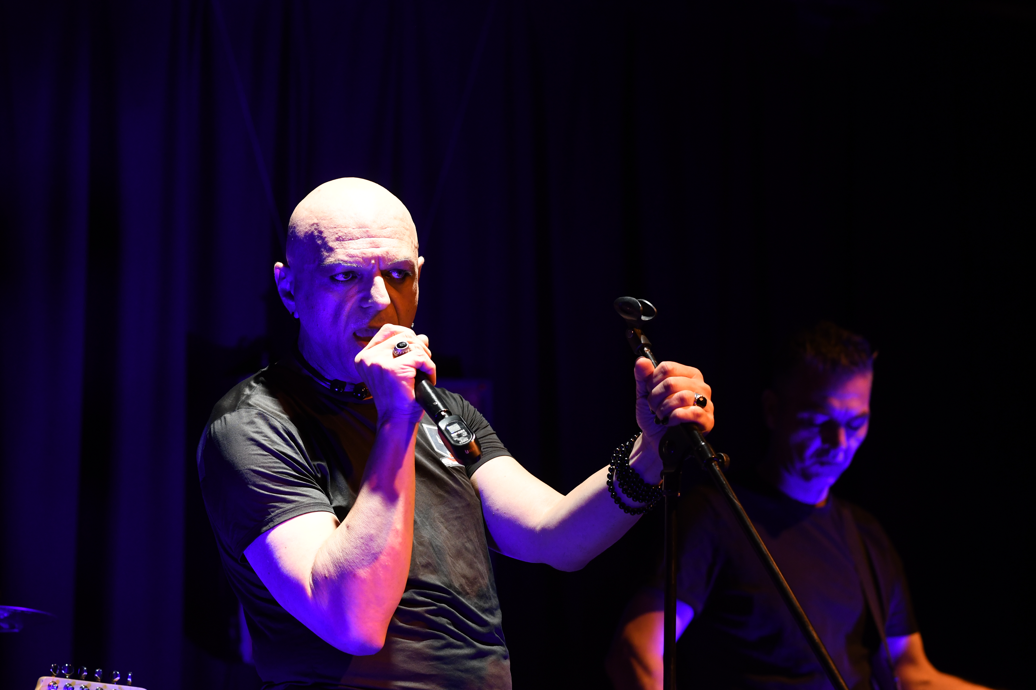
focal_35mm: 127
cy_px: 345
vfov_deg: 10.8
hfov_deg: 16.1
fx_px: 3654
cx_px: 518
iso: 1000
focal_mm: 85
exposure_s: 1/320
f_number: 3.2
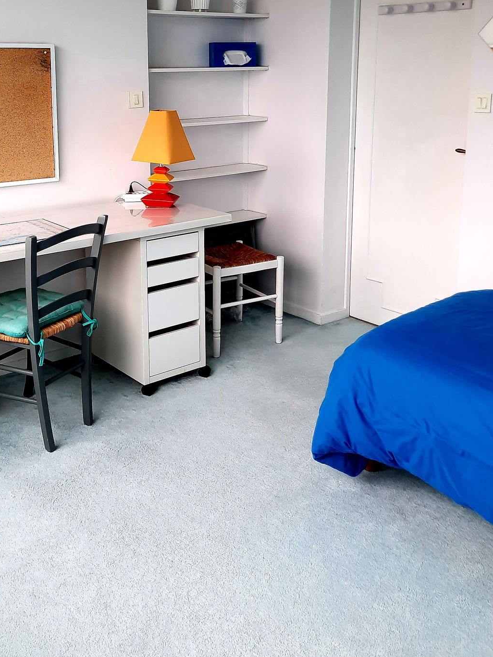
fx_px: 740
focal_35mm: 39
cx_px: 179
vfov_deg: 47.0
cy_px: 215
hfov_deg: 36.6
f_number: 2
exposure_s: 1/50
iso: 40
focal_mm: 4.6
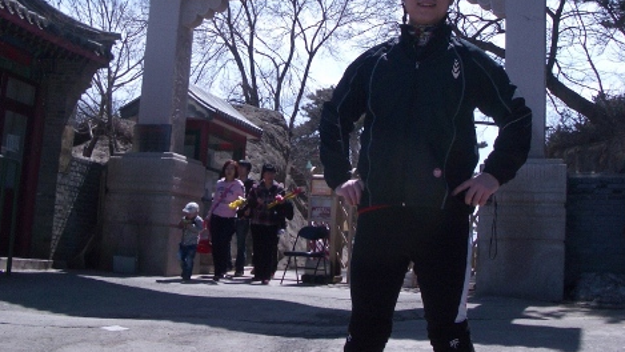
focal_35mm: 52
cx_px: 317
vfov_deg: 23.0
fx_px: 862
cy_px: 113
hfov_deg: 39.9
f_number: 4.3
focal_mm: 5.8
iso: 50
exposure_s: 1/640
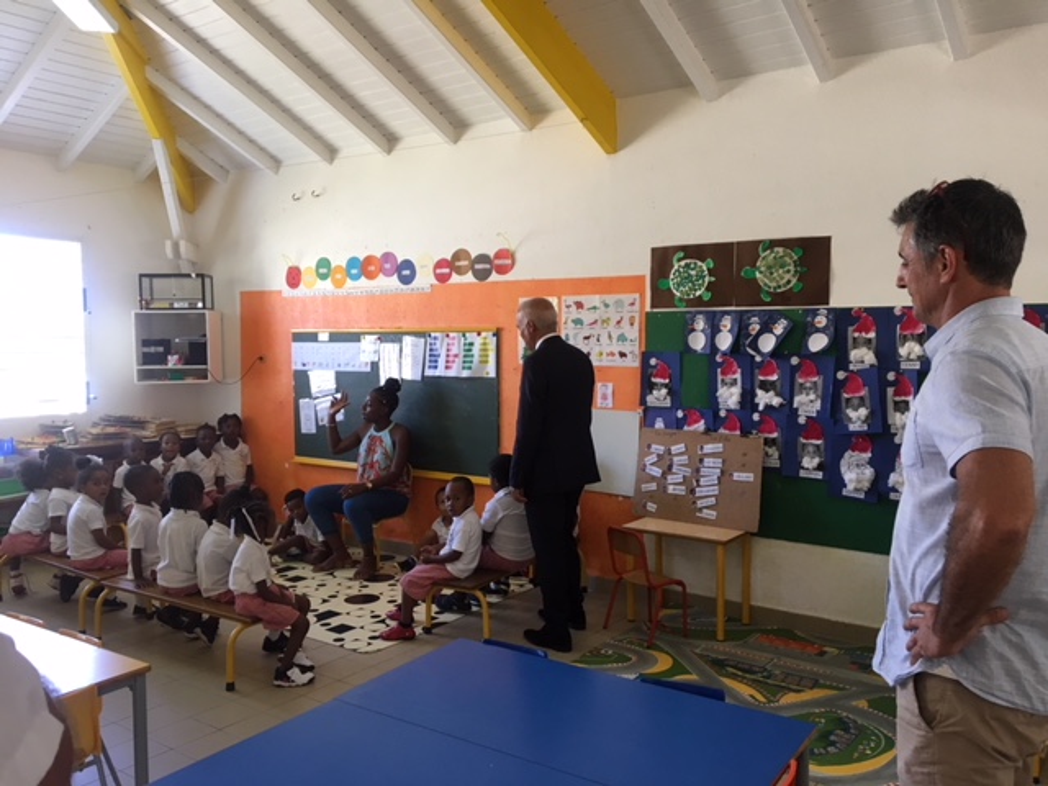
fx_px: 878
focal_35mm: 29
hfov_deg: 61.7
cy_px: 393
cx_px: 524
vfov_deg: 48.2
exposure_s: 1/33
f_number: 2.2
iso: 50
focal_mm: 4.15
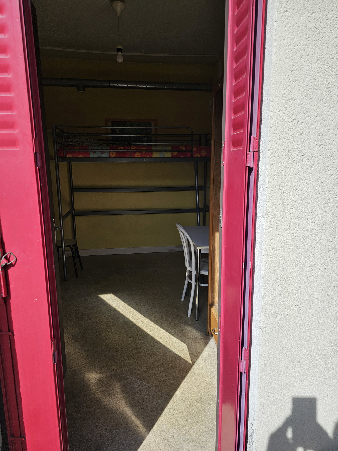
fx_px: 299
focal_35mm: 23
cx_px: 169
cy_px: 226
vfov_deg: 73.9
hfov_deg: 58.9
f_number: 1.7
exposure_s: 1/748
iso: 10
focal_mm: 6.3
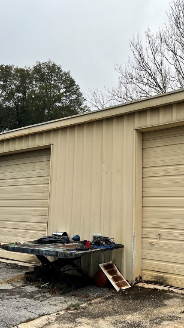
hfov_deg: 30.7
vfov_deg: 52.8
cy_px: 164
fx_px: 330
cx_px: 134
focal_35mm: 38
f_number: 1.5
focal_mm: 5.7
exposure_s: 1/121
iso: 50
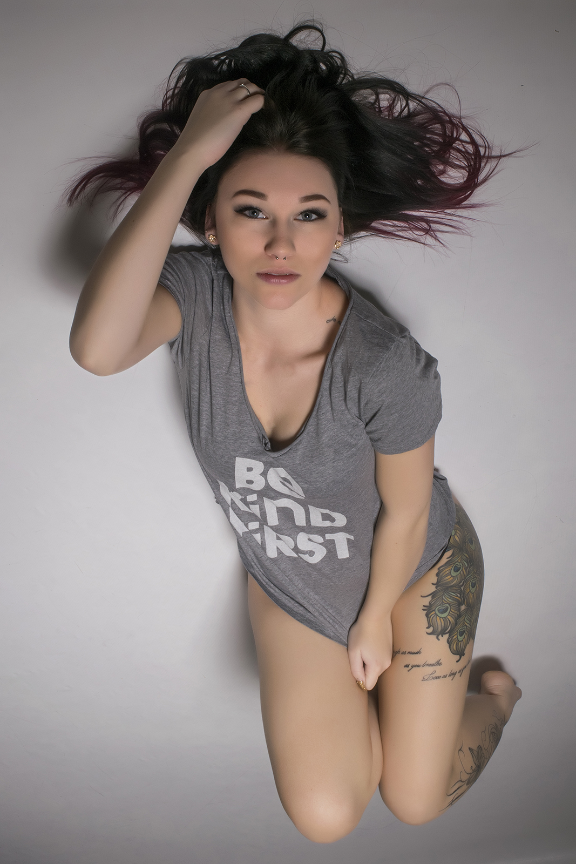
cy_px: 432
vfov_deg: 42.3
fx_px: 1116
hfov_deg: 28.9
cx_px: 288
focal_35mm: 46
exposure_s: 1/100
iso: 200
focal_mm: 31
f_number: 18
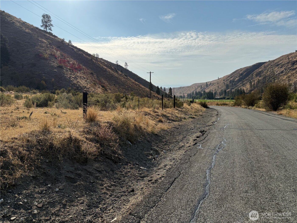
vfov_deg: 56.8
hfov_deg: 71.6
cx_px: 148
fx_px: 206
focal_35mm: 24
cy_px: 112
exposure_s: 1/11905
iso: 80
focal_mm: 6.76
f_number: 1.78
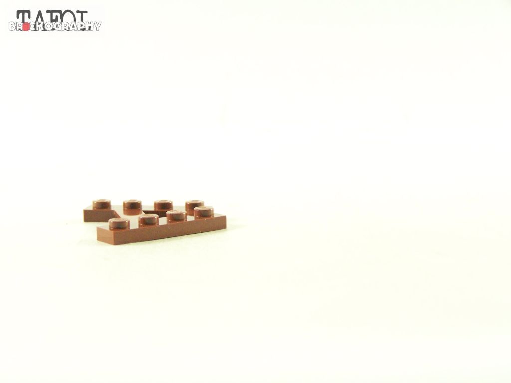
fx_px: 1210
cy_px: 192
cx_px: 256
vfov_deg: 18.0
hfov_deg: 23.8
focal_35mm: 82
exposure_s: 1/60
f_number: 3.2
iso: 400
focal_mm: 13.7
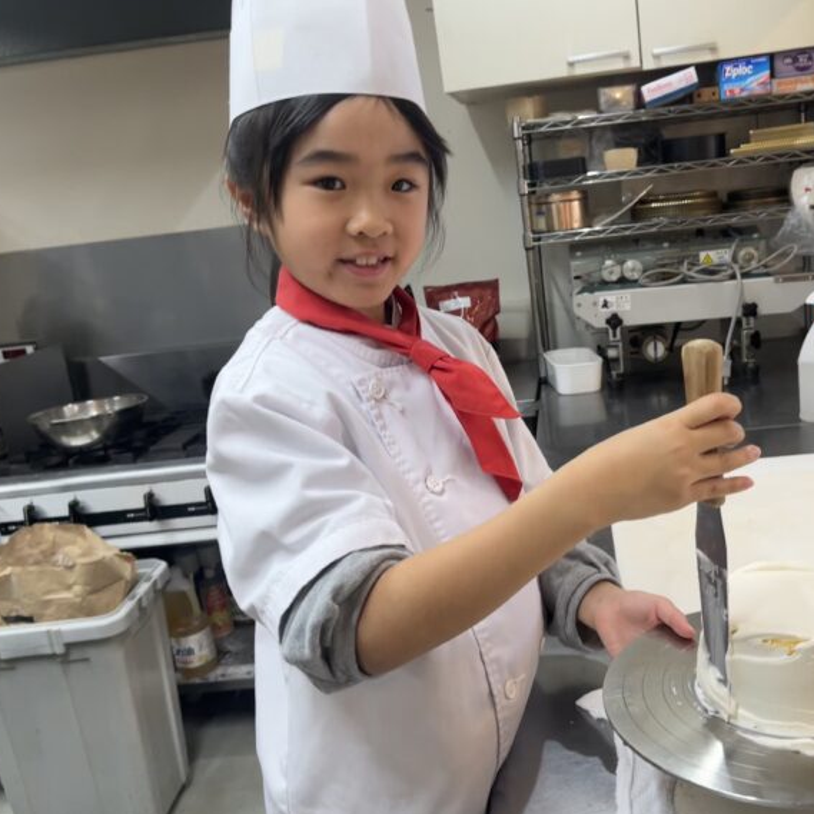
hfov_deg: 52.0
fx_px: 825
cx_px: 505
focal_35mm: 31
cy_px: 411
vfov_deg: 52.5
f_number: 1.6
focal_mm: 5.1
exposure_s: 1/120
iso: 125
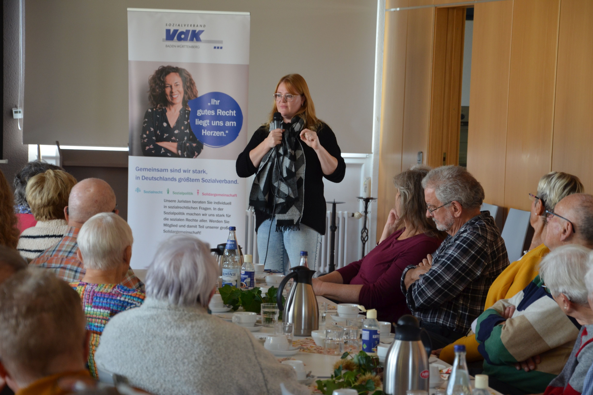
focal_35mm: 128
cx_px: 296
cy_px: 198
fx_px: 2100
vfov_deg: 10.8
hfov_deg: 16.1
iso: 640
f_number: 5.6
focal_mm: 85
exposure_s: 1/60
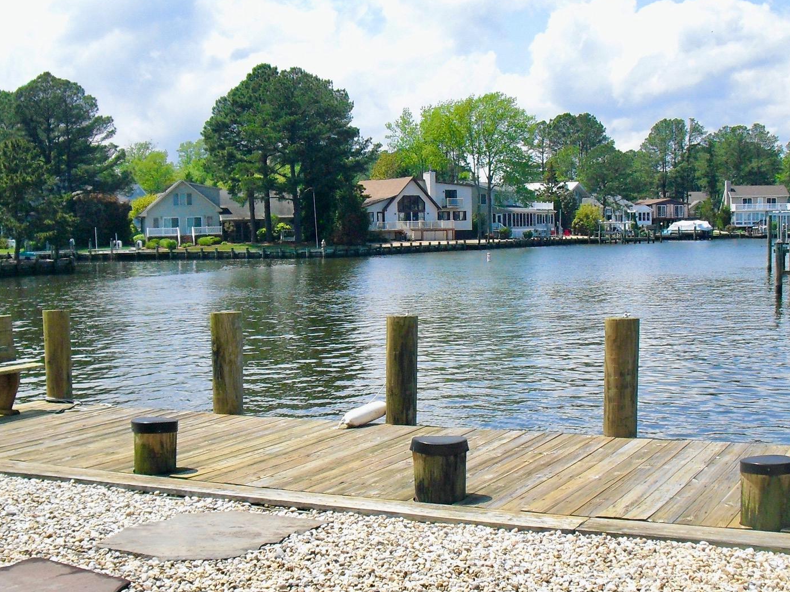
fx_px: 1209
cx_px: 397
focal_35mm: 53
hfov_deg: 36.2
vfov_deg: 27.5
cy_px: 339
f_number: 7.8
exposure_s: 1/400
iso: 200
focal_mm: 6.3
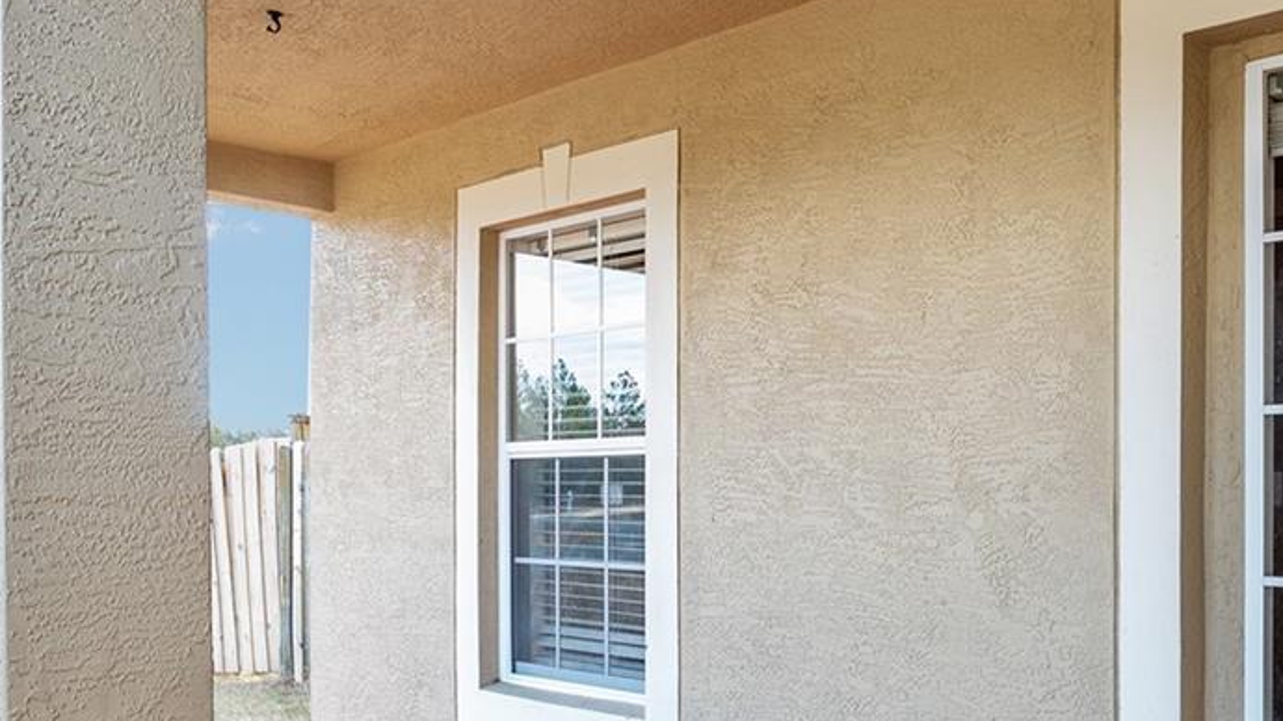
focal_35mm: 34
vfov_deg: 34.2
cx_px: 1054
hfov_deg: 53.5
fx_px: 1157
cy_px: 496
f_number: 7.1
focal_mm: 14
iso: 400
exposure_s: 1/40
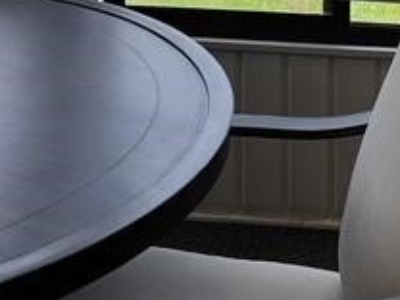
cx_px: 288
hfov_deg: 17.3
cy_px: -256
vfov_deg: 12.0
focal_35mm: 113
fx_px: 1306
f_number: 1.8
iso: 12
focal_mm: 6.4
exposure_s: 1/196
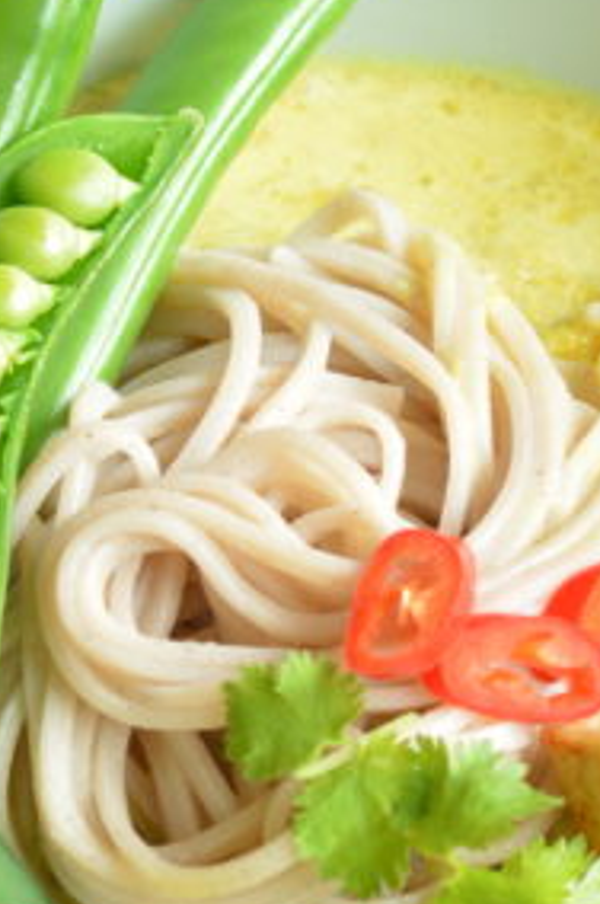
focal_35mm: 571
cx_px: 732
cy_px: 3
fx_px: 14304
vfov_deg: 3.6
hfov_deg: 2.4
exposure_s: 1/13
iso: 200
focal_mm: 105
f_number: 8
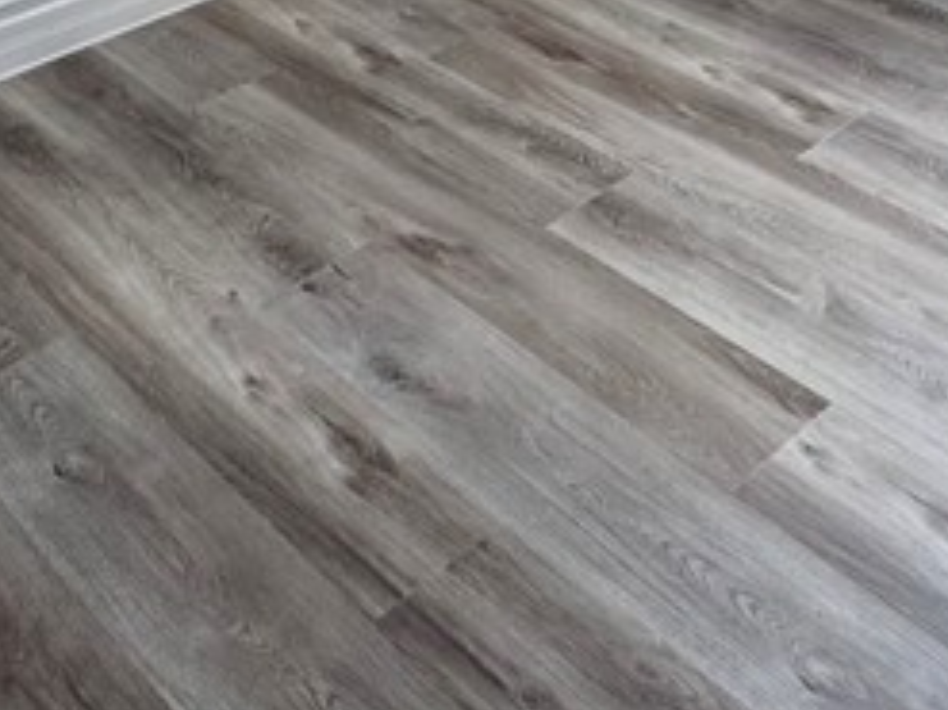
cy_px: -745
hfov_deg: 33.2
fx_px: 1588
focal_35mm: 58
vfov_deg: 17.4
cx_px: 391
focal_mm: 2.22
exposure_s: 1/99
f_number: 2.2
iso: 50
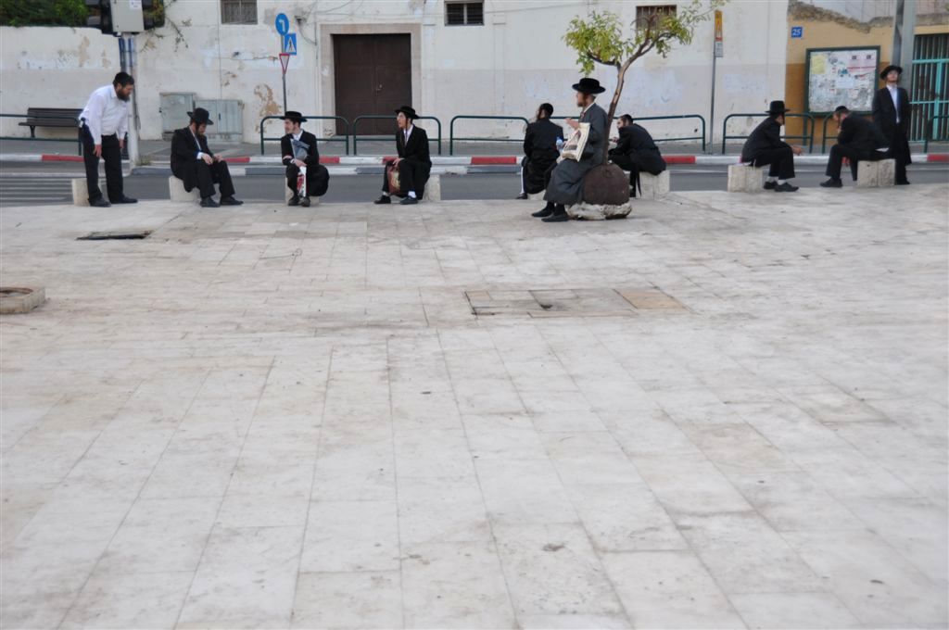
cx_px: 474
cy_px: 315
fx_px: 1422
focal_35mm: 54
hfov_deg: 36.9
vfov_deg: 25.0
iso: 400
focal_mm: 36
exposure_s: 1/100
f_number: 5
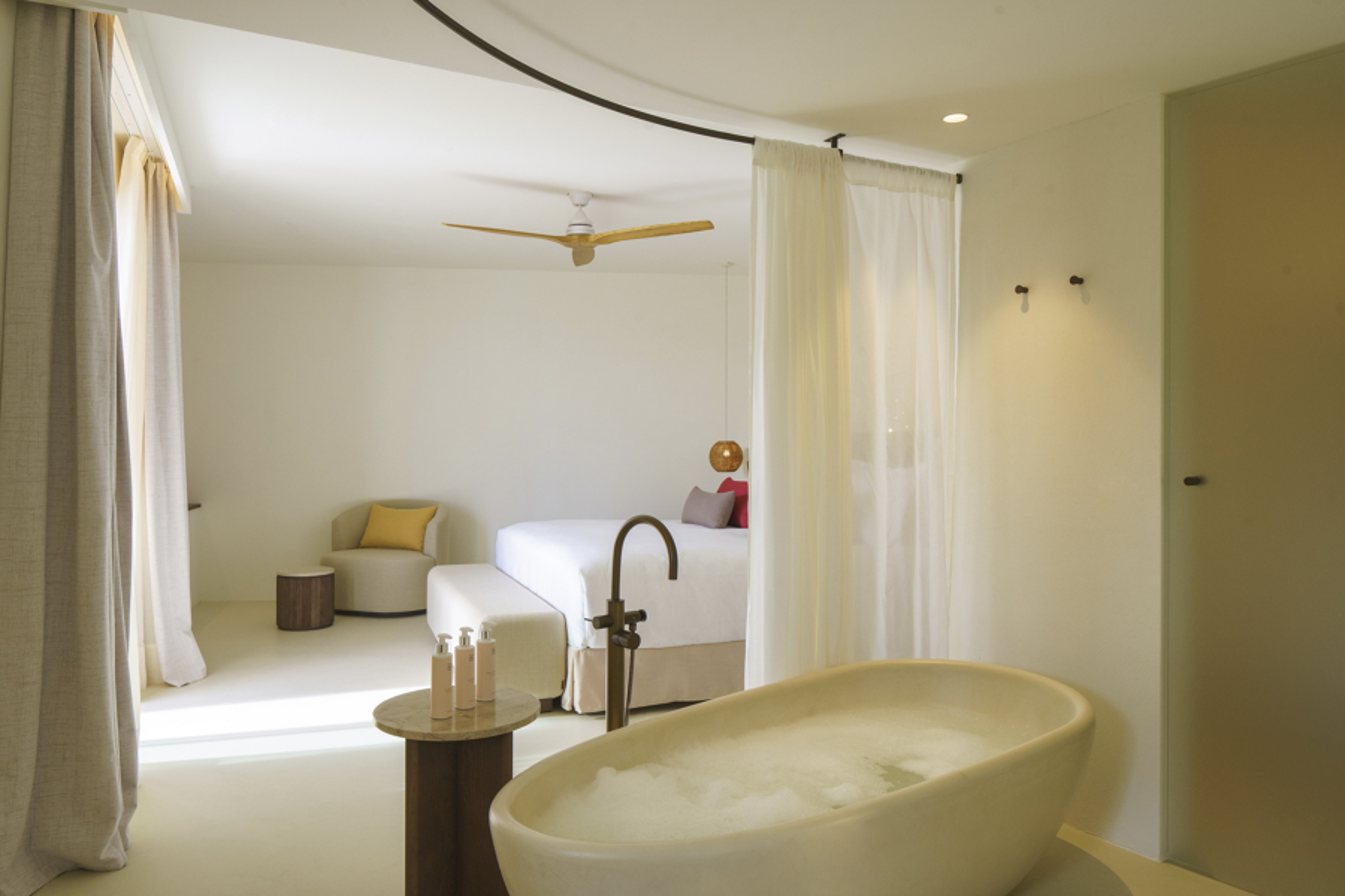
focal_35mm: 24
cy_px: 448
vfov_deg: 53.1
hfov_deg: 73.7
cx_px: 672
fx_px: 897
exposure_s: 1/50
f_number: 11
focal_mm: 24
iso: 400
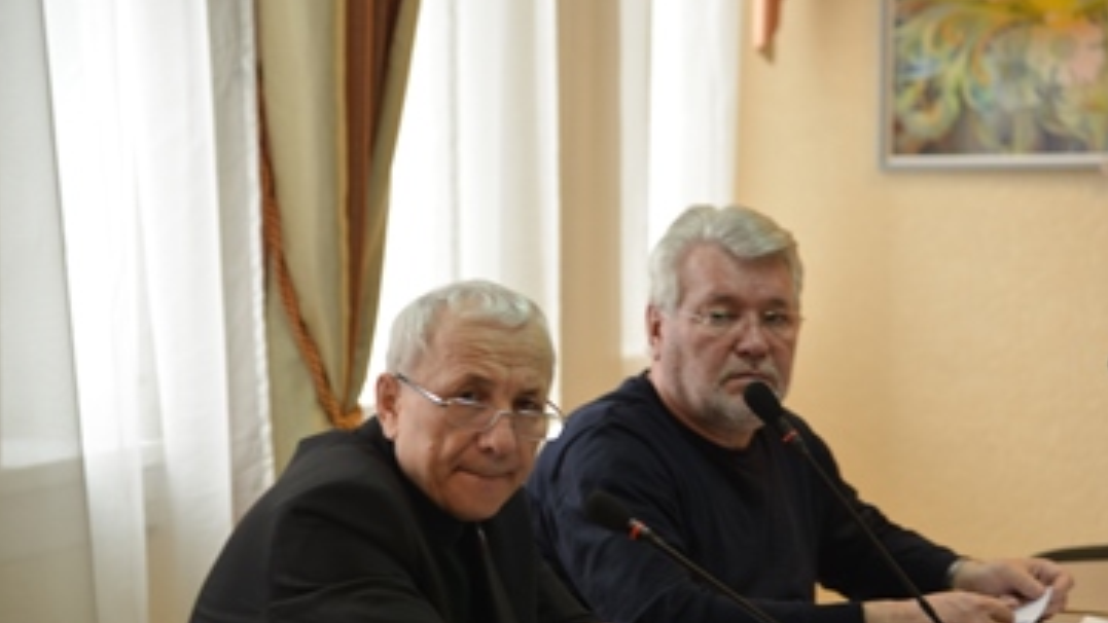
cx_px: 534
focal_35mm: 147
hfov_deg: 14.6
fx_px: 4319
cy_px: 410
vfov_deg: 8.3
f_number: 4
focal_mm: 120
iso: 560
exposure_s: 1/60
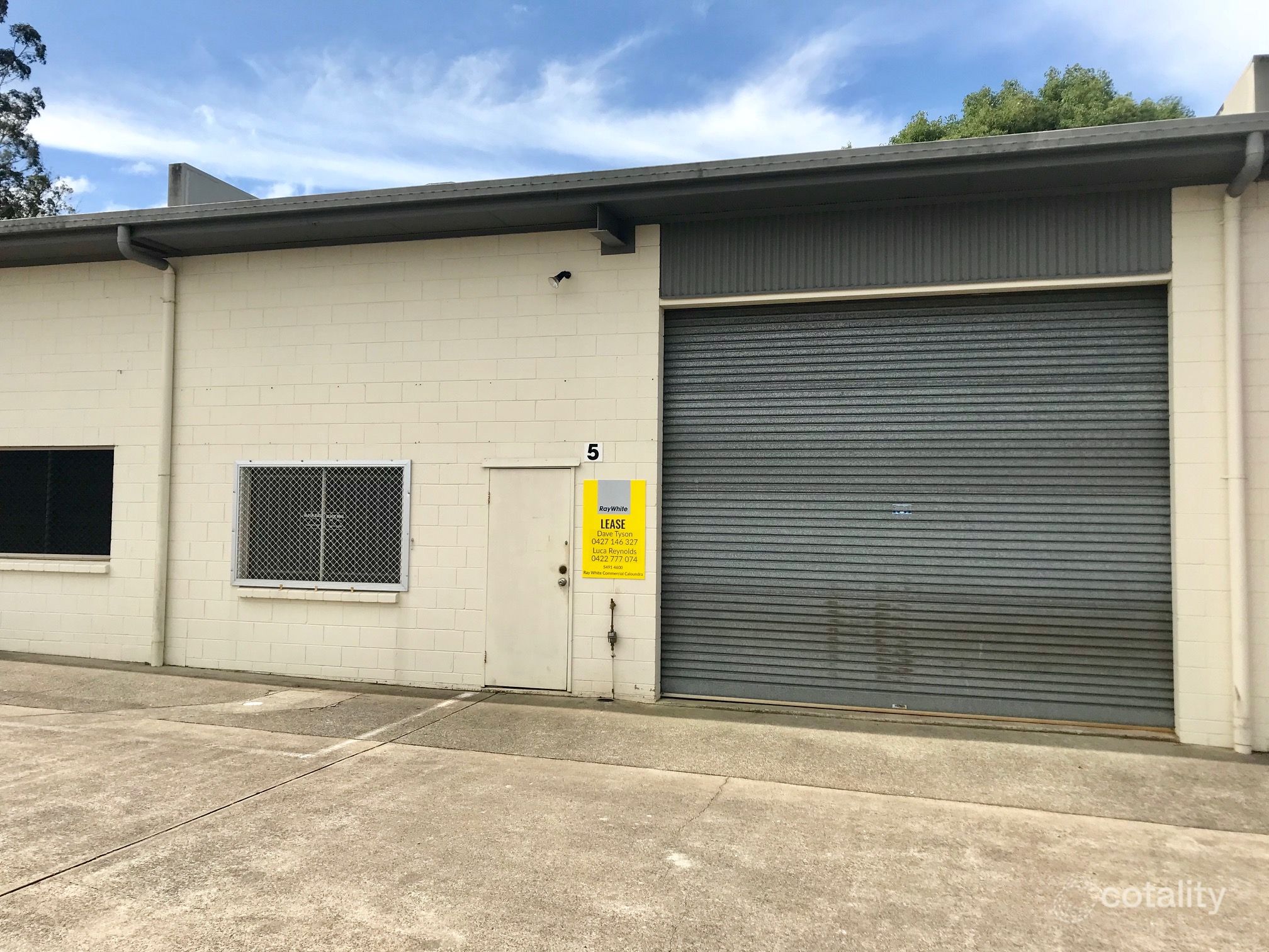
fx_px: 1026
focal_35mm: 28
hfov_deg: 63.4
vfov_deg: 49.7
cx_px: 634
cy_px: 476
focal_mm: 3.99
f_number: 1.8
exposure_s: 1/2519
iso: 20
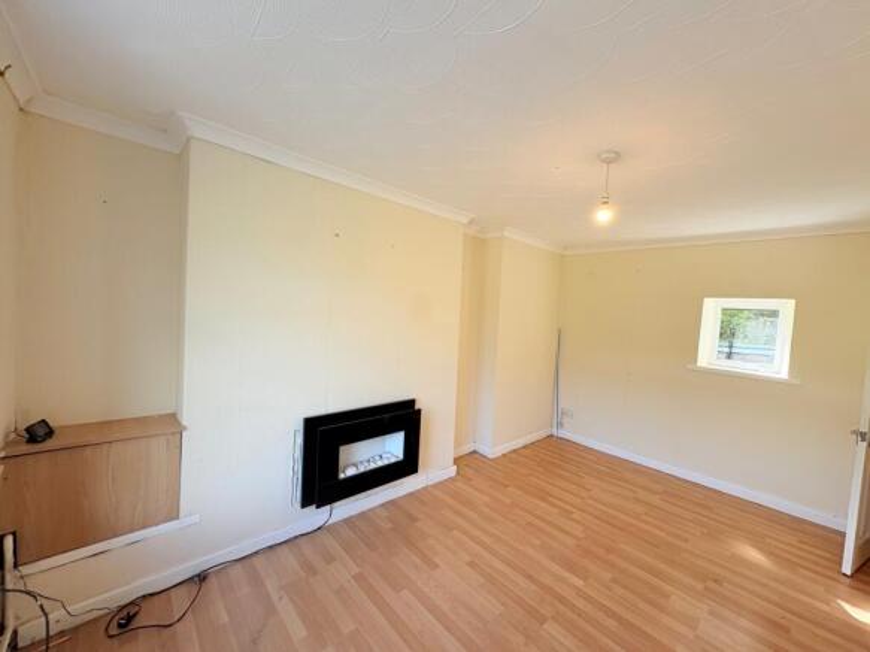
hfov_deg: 102.1
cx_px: 435
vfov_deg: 85.7
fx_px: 352
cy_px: 326
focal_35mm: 14
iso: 64
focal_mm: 2.22
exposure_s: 1/99
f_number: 2.2
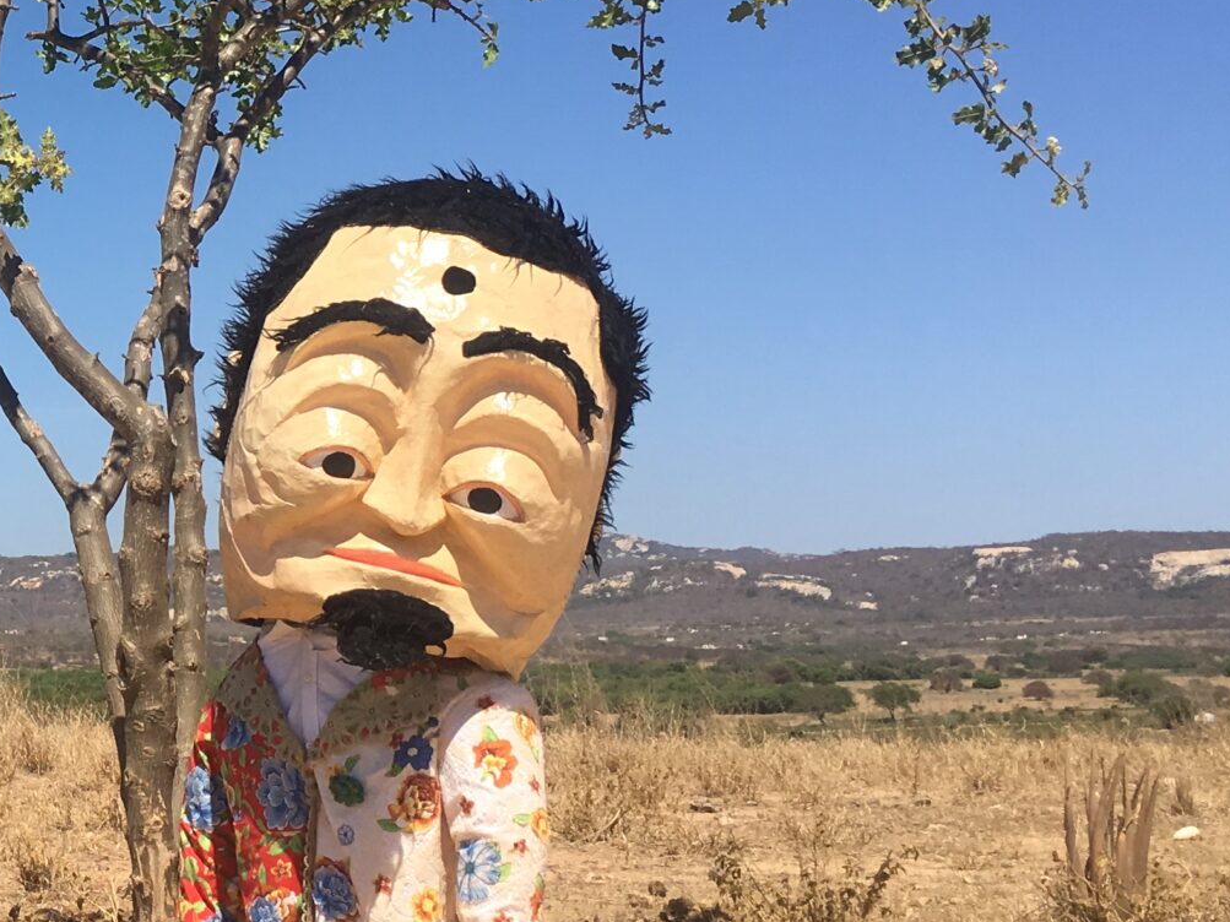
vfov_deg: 19.8
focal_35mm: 74
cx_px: -137
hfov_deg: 24.5
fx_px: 2629
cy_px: 257
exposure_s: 1/2024
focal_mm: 4.15
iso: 25
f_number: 2.2
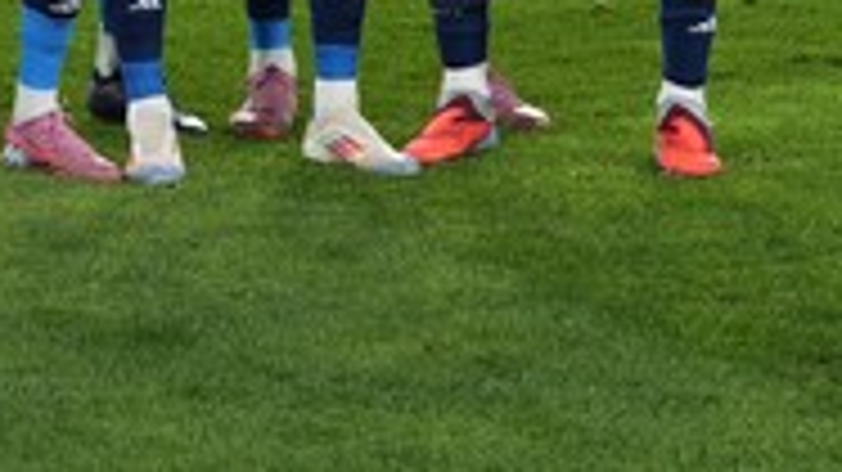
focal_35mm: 269
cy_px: -456
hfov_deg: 7.9
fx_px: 6003
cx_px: -347
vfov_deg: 4.5
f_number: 5
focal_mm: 75
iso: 1600
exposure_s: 1/500
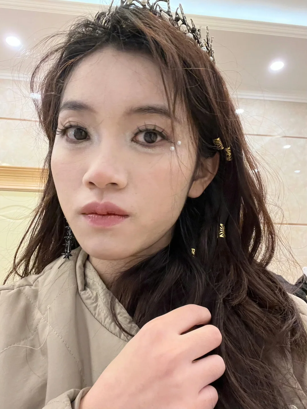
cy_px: 204
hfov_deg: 46.8
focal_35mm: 30
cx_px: 154
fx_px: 355
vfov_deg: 60.0
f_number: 2.2
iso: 400
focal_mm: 2.71
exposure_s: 1/33
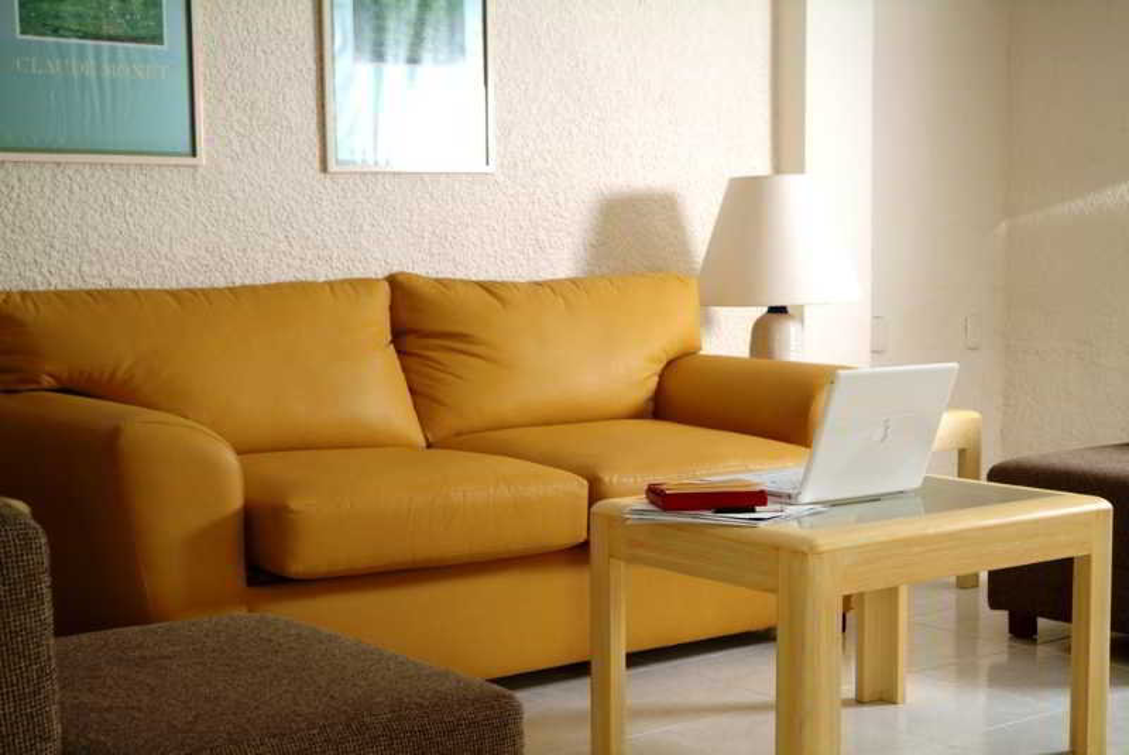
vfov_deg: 24.5
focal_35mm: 56
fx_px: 1742
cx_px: 564
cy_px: 378
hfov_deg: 35.9
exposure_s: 1/125
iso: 100
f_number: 5.6
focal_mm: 37
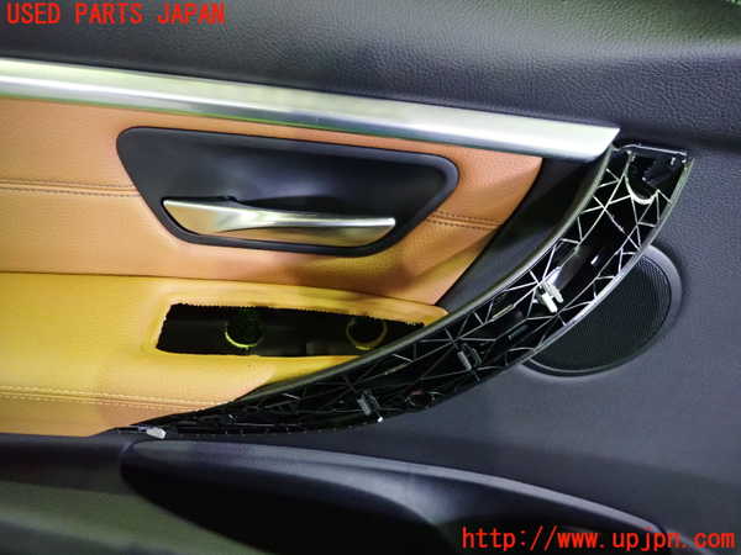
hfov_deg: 69.4
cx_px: 370
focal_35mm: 25
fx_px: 535
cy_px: 278
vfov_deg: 54.9
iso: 1250
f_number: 2
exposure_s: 1/30
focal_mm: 4.5
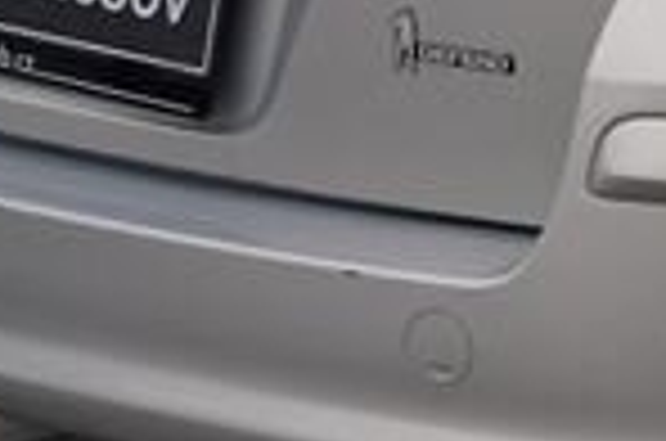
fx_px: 6147
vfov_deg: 4.1
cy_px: -232
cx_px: 1300
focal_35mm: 333
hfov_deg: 6.1
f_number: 5
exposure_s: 1/160
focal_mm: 48
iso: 100
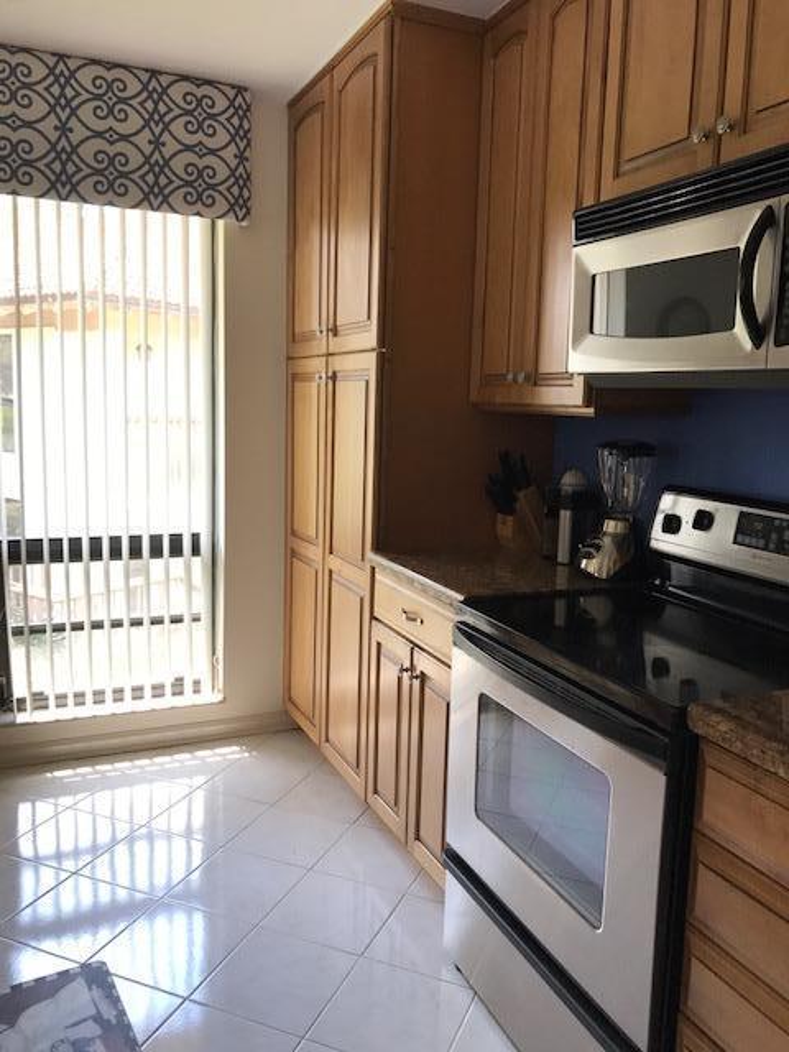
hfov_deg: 49.7
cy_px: 526
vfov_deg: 63.4
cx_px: 394
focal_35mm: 28
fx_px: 851
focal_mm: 3.99
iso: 40
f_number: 1.8
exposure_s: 1/120
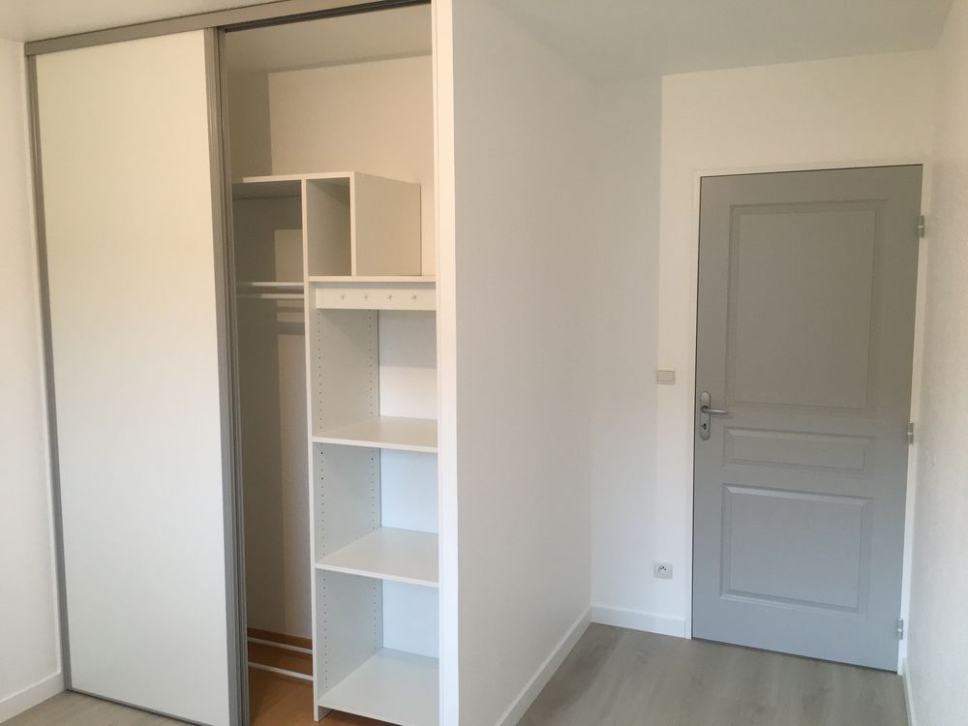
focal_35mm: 29
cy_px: 363
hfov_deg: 61.7
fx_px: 811
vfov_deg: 48.2
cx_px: 484
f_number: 2.2
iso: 100
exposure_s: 1/33
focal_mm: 4.15
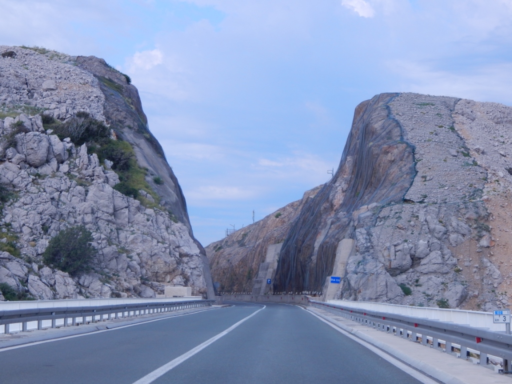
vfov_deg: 17.4
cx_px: 256
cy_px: 192
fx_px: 1257
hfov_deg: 23.0
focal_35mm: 85
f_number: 4.3
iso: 125
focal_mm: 15.3
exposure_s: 1/500
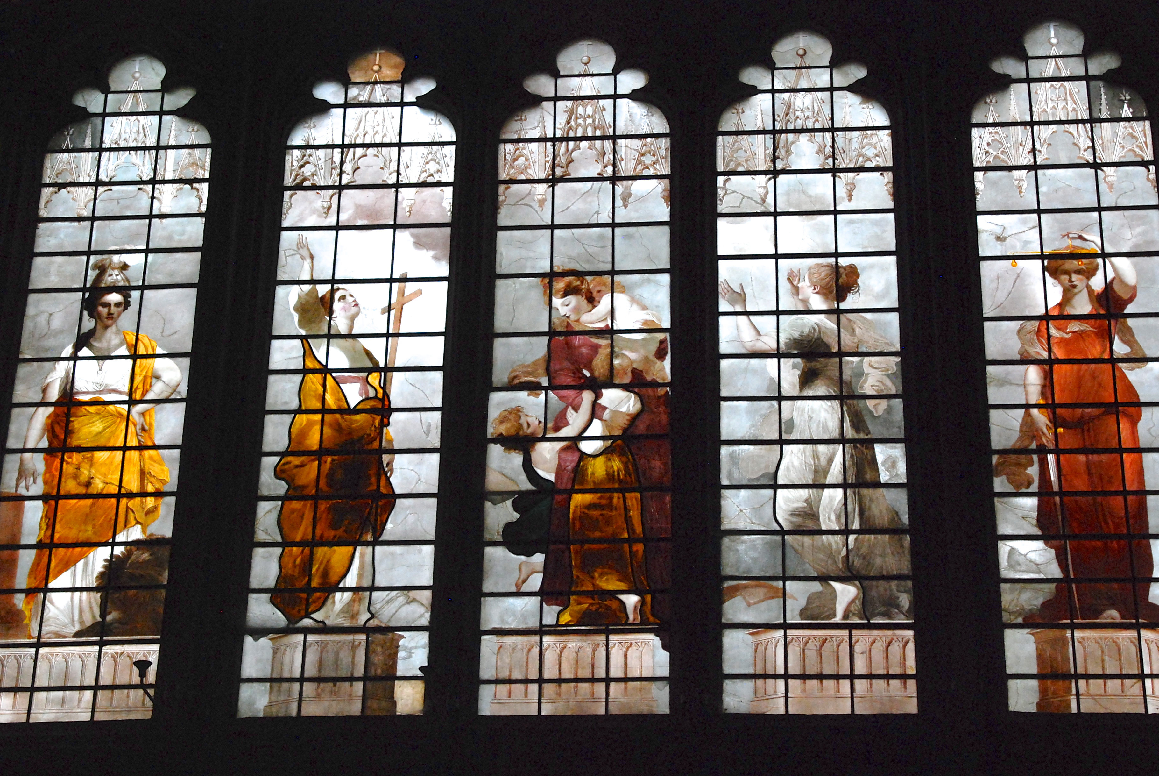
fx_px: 2321
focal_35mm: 72
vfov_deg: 19.0
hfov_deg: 28.0
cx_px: 580
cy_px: 388
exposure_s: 1/400
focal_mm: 48
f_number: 10
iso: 1000
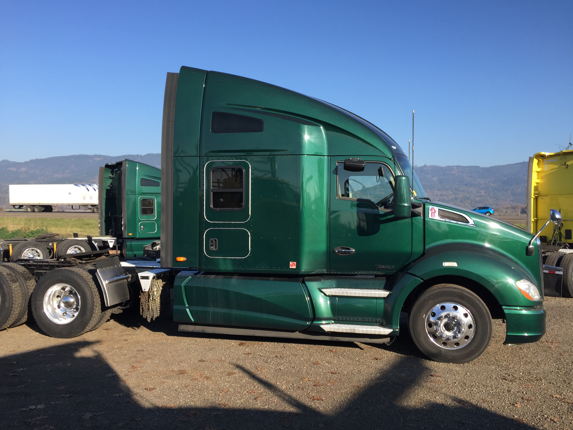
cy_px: 215
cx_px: 286
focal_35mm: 29
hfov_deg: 61.7
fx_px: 480
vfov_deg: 48.2
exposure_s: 1/964
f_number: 2.2
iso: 32
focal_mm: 4.15
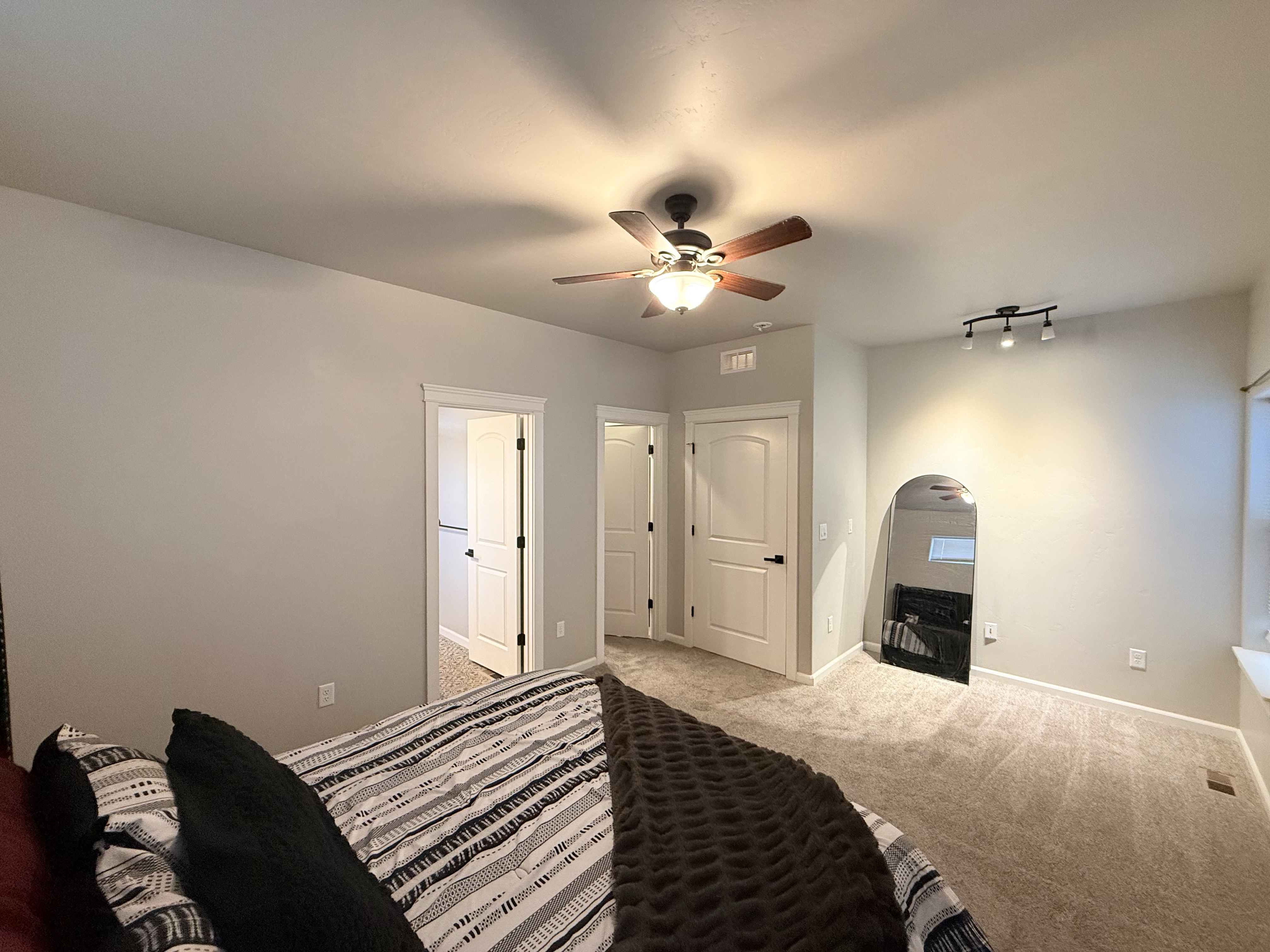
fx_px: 514
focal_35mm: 14
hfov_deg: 102.1
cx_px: 635
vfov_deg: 85.7
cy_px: 476
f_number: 2.2
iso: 400
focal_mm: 2.22
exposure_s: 1/60
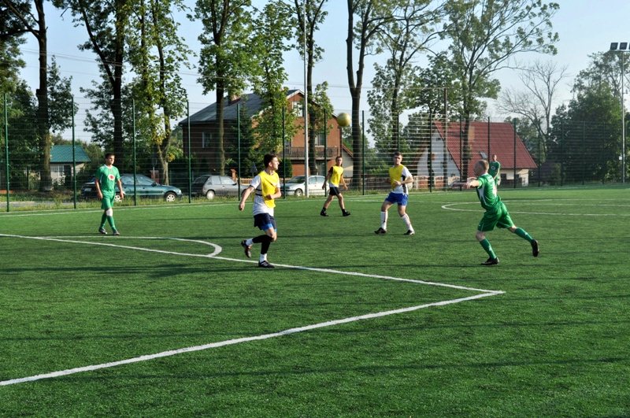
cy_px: 209
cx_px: 315
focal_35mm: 51
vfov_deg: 26.4
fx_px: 891
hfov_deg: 38.9
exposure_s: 1/250
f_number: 8
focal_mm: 34
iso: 200
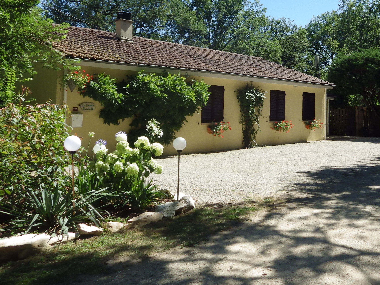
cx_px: 252
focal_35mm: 38
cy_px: 98
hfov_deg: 48.2
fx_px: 417
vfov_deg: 37.4
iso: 100
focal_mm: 4
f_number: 3.1
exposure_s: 1/800
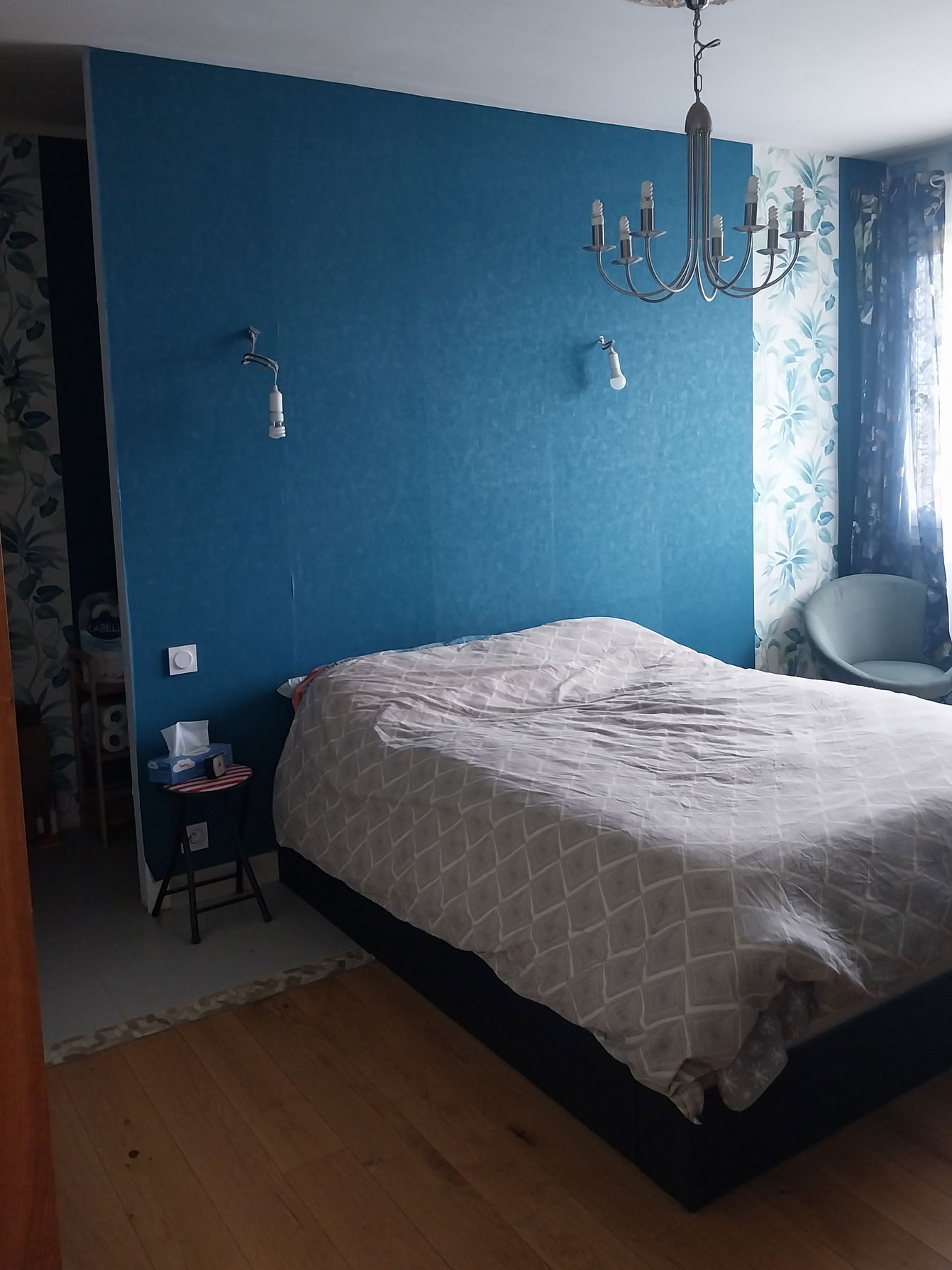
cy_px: 555
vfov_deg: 58.2
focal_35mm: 31
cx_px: 504
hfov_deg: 45.4
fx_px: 1137
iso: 200
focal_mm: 4
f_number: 1.8
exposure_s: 1/50
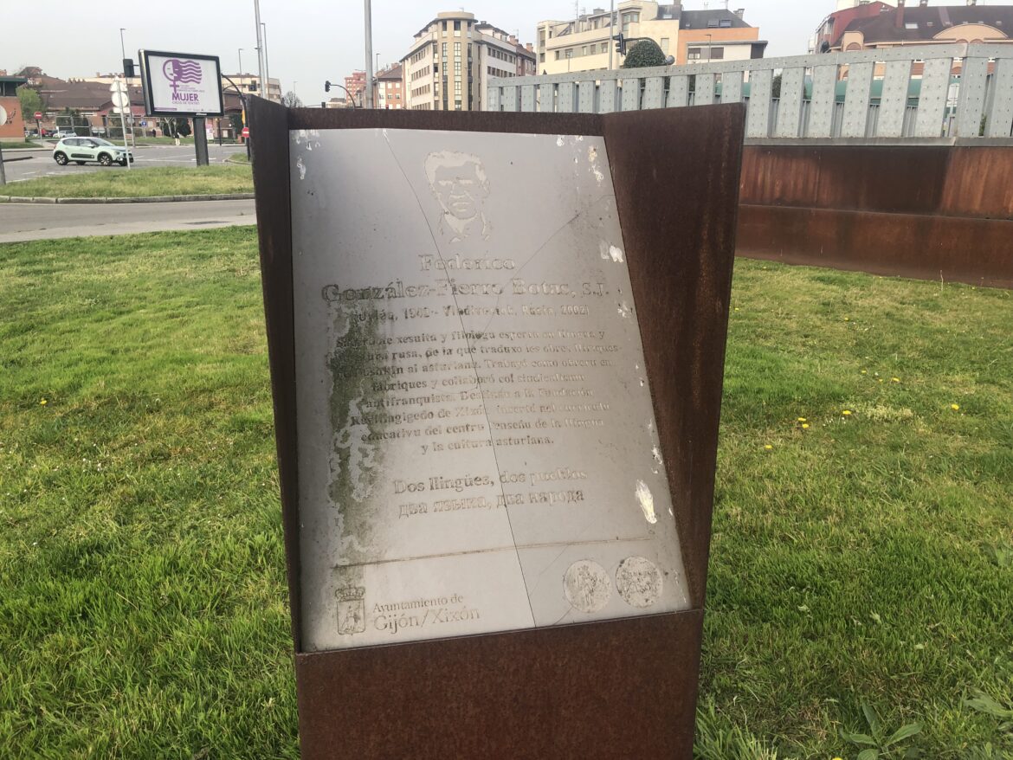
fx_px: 820
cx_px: 506
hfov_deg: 63.4
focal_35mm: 28
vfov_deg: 49.8
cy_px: 380
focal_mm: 3.99
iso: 20
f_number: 1.8
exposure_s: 1/505
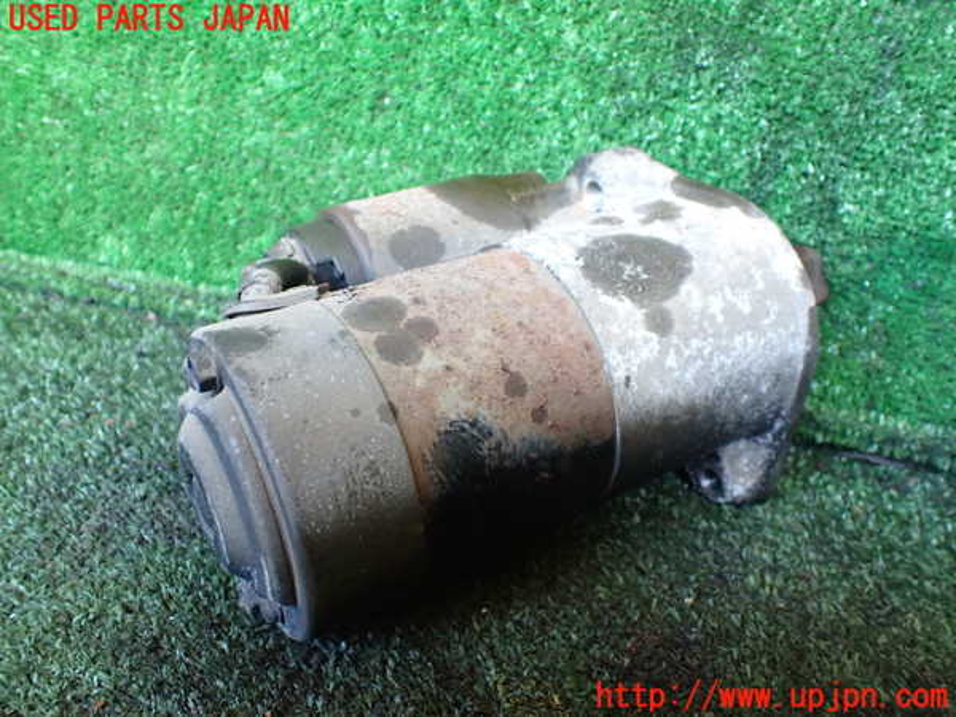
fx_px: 829
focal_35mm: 30
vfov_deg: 46.8
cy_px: 358
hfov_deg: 60.0
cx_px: 478
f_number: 2.3
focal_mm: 5.4
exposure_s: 1/80
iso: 800
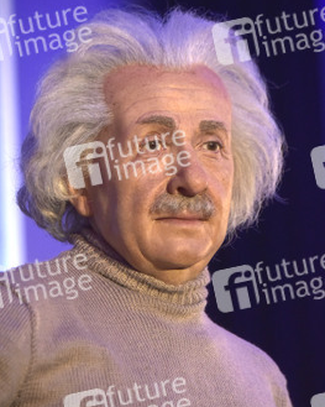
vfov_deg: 10.3
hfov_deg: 8.2
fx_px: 2261
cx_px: 163
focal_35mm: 188
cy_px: 221
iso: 2500
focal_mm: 165
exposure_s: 1/125
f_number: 5.6
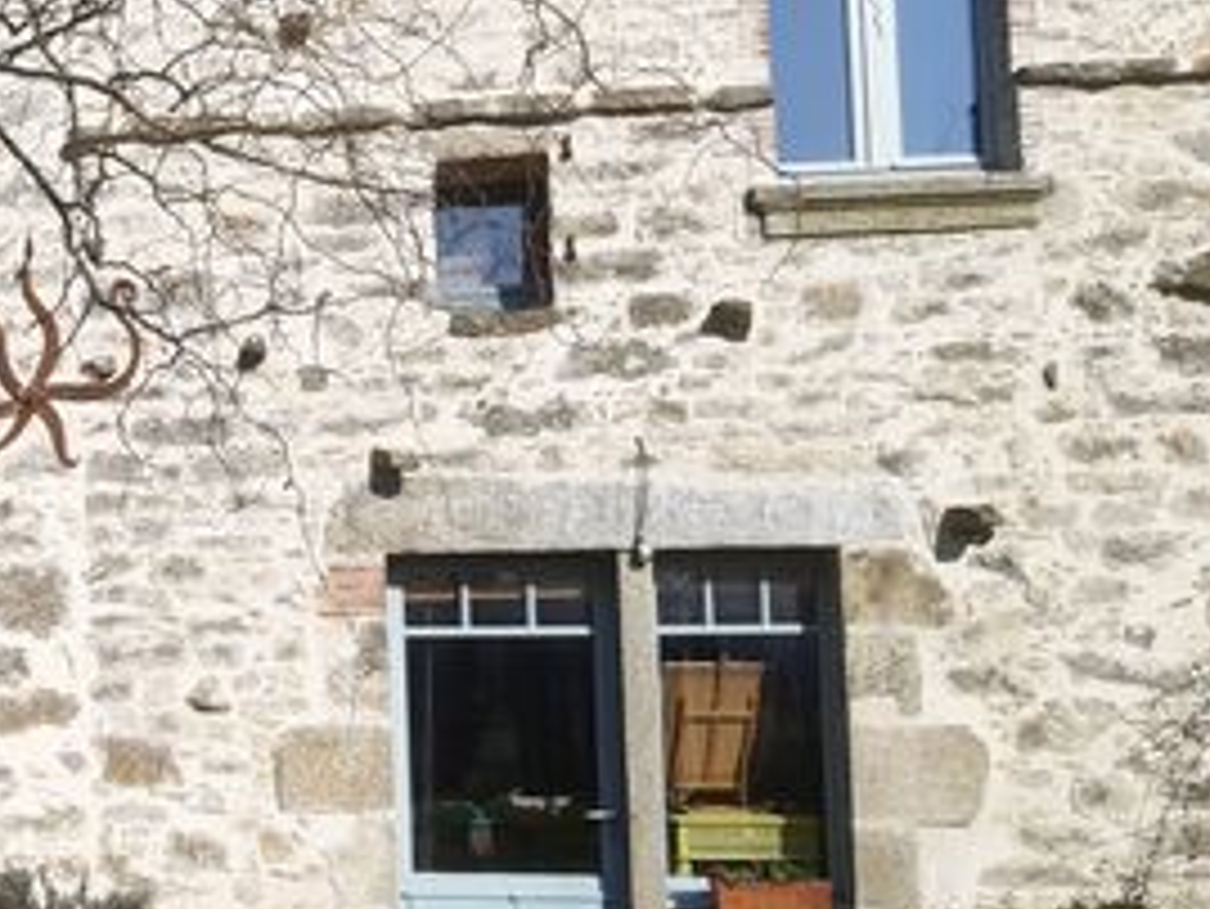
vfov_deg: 25.2
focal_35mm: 58
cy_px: 500
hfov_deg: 29.9
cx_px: -121
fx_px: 2028
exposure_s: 1/2841
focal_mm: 3.92
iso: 40
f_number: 1.7
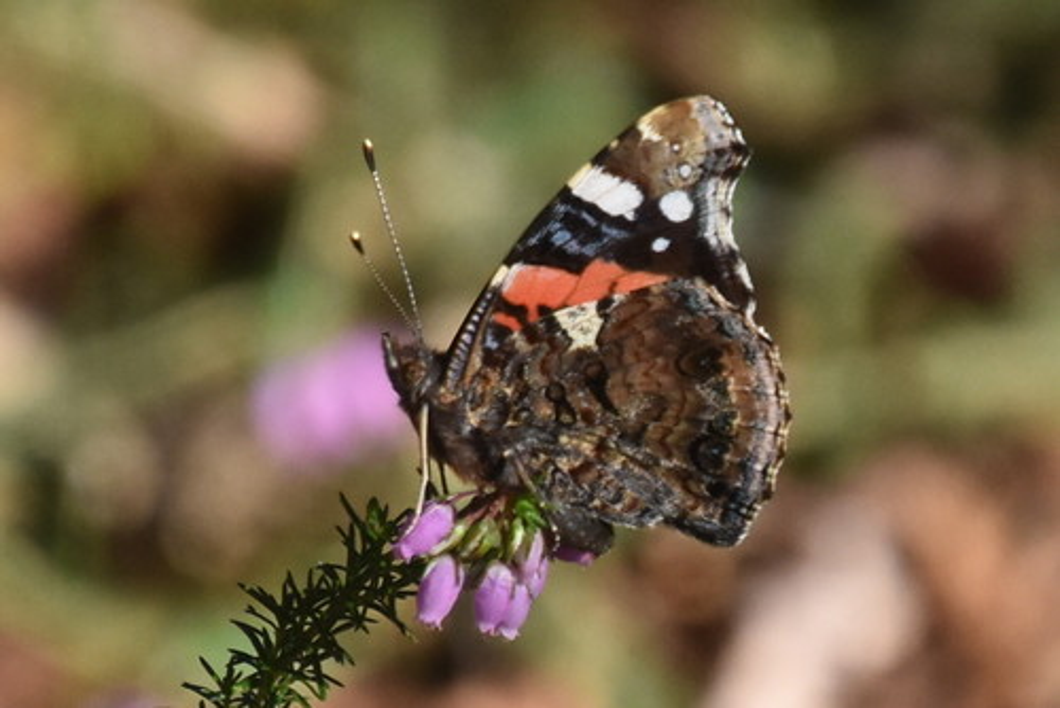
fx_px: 13257
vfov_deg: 3.1
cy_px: 354
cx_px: 530
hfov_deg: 4.6
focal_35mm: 450
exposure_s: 1/1000
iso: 800
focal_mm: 300
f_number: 8
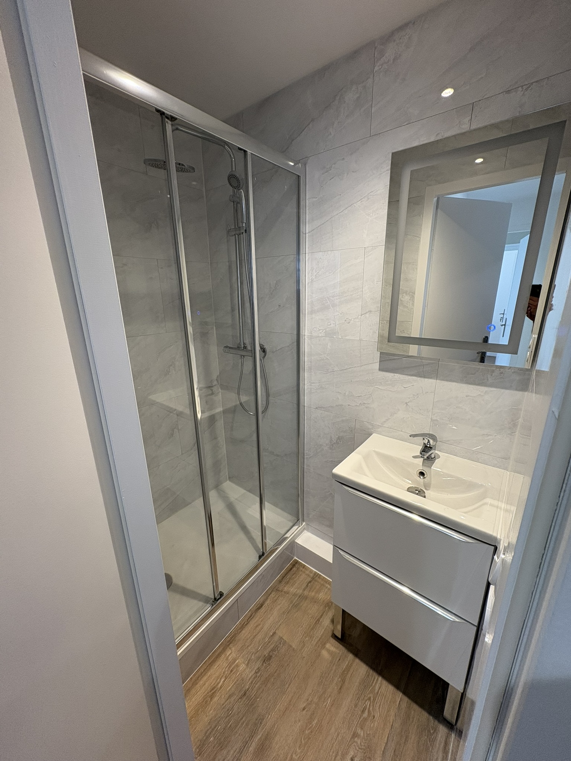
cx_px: 286
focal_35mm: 14
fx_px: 308
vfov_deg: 102.1
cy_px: 380
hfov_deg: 85.7
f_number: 2.2
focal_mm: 2.22
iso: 125
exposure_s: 1/50
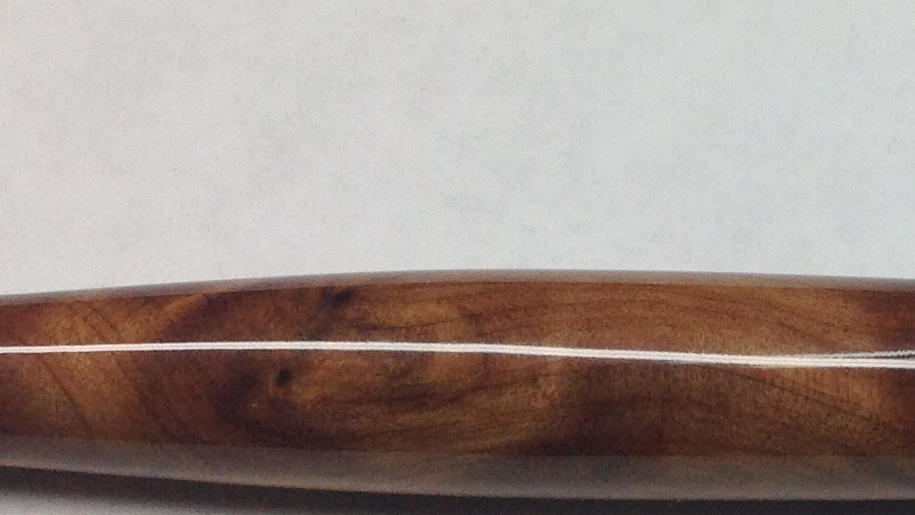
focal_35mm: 110
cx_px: 914
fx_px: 2669
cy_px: 422
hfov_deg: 18.9
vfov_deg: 11.0
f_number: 2.4
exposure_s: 1/120
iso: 80
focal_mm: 4.28
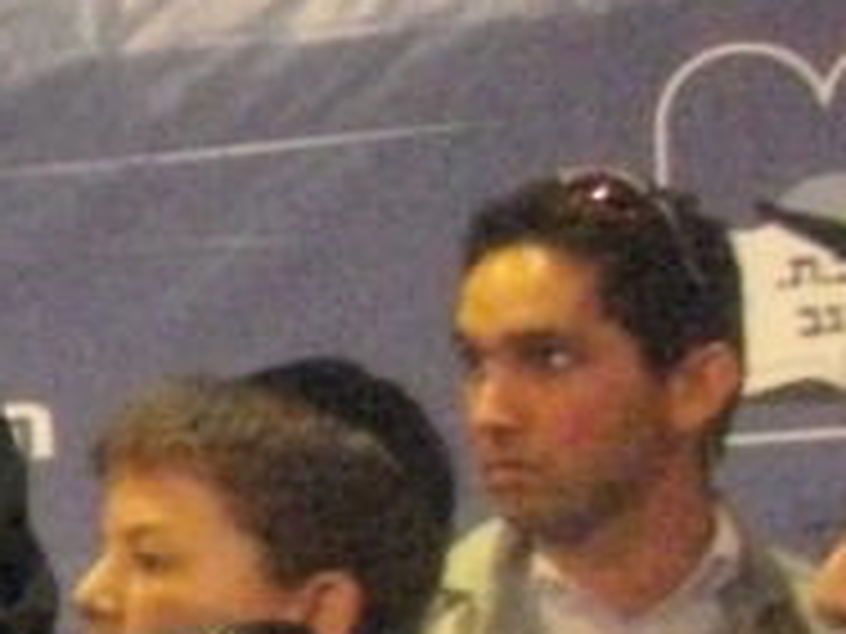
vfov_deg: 8.6
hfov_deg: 10.1
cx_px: -1206
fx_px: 4130
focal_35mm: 169
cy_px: 841
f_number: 2.9
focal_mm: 5.7
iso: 1056
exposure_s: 1/50
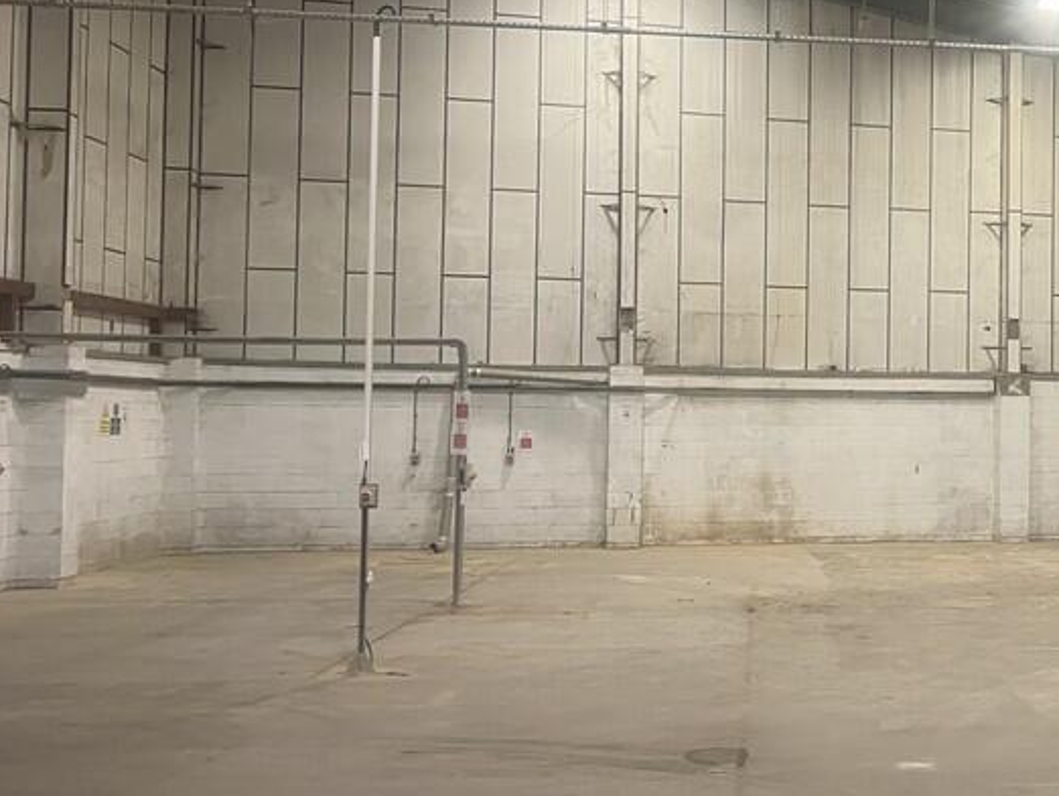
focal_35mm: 51
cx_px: 954
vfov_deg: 28.6
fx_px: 1561
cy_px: 347
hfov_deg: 35.3
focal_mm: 5.7
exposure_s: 1/50
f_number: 1.5
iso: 160
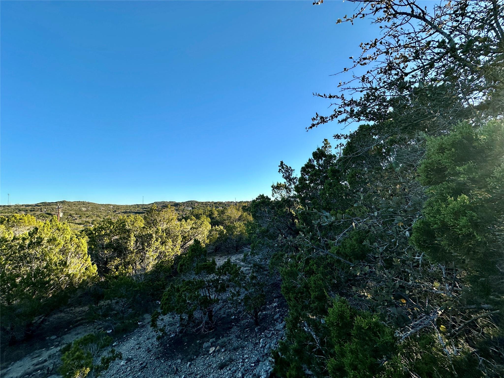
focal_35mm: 14
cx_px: 252
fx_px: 204
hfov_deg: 102.1
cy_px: 189
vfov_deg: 85.7
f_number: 2.2
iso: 50
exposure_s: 1/1103
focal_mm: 2.22
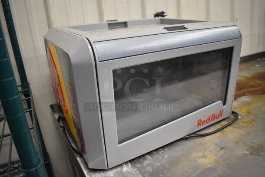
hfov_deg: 67.3
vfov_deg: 48.0
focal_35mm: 27
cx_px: 132
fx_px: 199
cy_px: 88
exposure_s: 1/125
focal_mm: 18
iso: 1400
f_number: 3.5
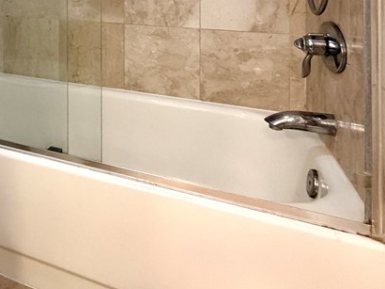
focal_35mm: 35
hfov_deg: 45.9
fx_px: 389
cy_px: -36
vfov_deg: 34.5
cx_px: 17
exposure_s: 1/60
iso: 400
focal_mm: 2.22
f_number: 2.2
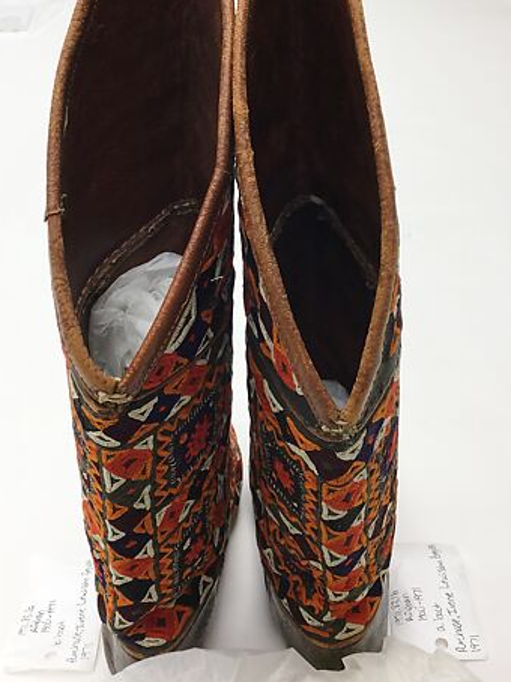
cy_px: 257
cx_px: 233
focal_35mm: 41
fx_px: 808
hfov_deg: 35.1
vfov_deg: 45.4
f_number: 2.4
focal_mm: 3.3
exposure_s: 1/30
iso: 25
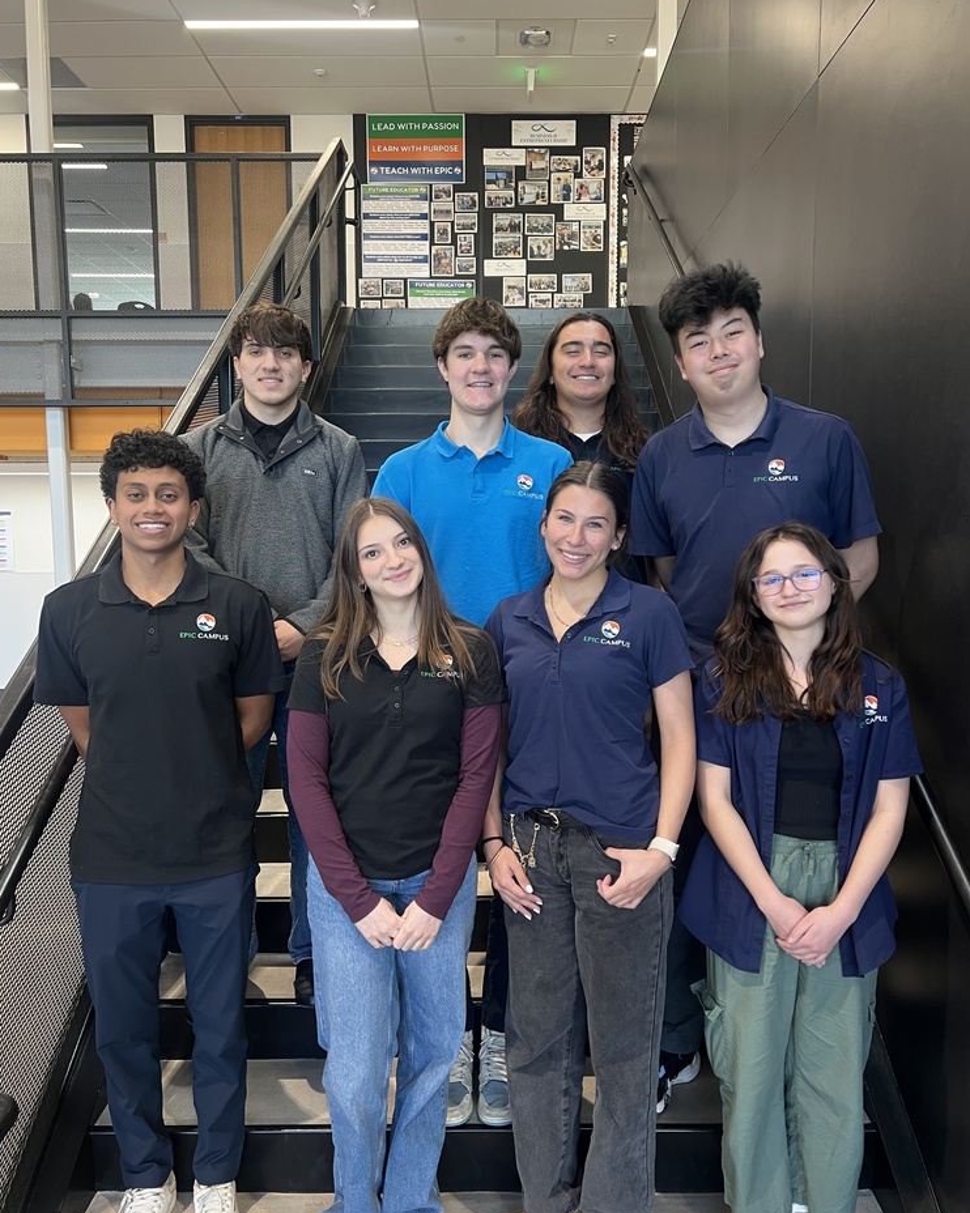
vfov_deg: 62.2
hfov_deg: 51.5
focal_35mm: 28
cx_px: 490
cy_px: 613
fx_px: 1005
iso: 125
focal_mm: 5.7
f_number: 1.5
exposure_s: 1/88
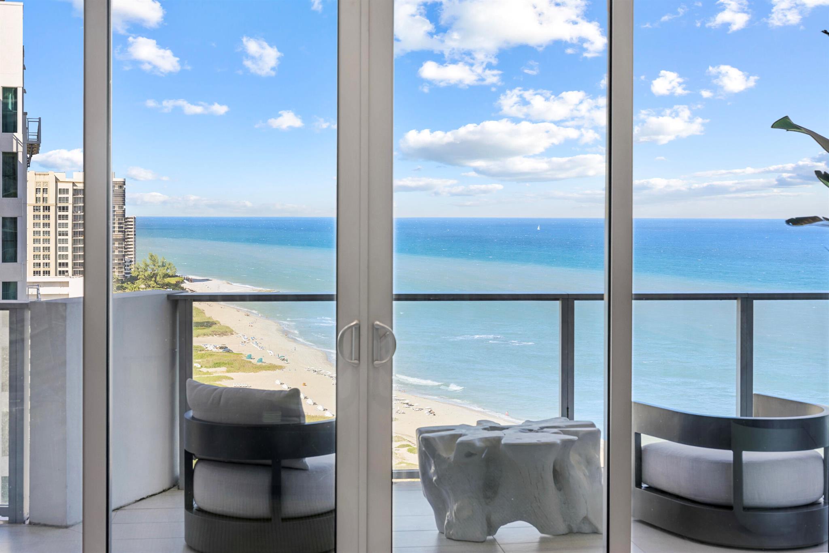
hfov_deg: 39.6
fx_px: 1151
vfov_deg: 27.0
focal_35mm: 50
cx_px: 414
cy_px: 276
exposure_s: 1/6
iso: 125
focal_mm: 50
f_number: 8
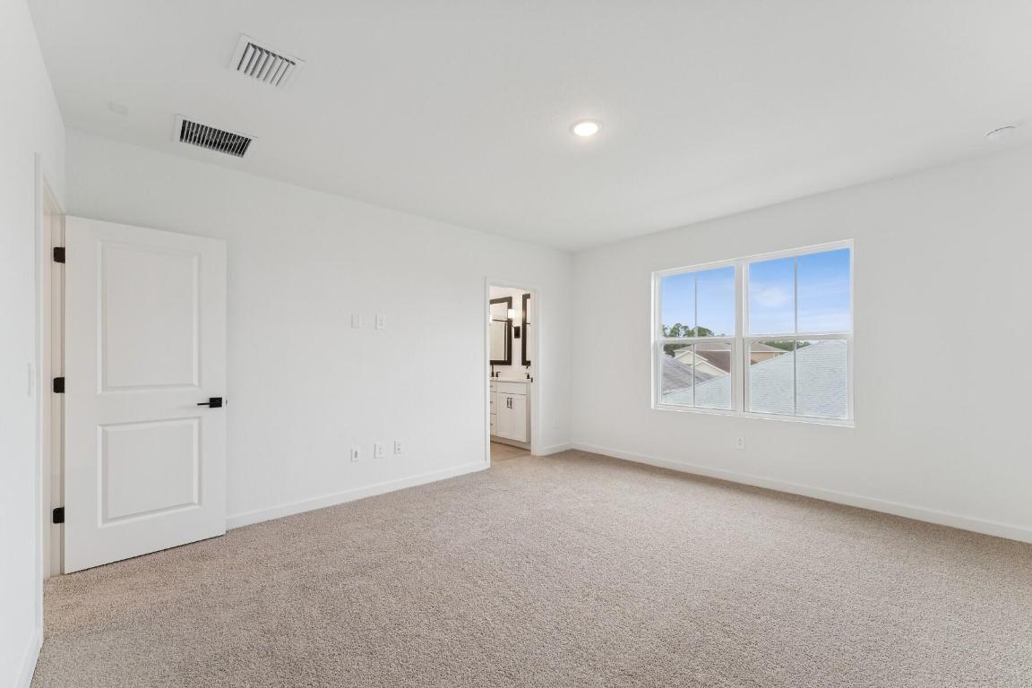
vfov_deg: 81.2
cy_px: 344
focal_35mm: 14
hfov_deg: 104.3
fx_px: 401
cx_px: 516
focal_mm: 14
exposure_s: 1/5
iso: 200
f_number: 8
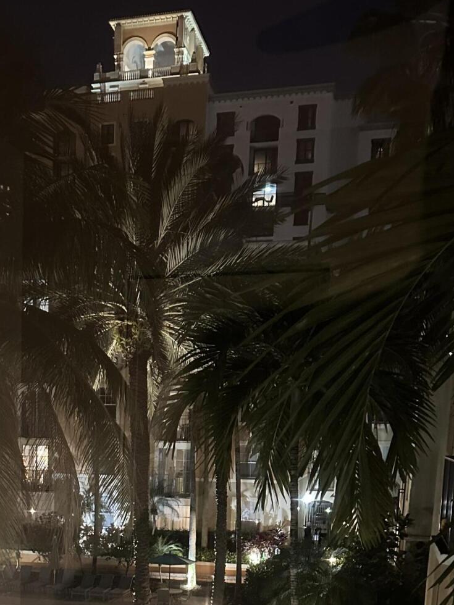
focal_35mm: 49
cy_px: 583
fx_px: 857
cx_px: 93
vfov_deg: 35.7
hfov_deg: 29.0
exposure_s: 1/24
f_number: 1.78
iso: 1600
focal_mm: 6.86
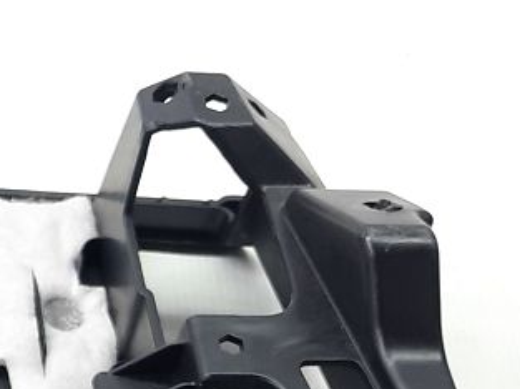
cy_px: 269
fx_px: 1440
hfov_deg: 18.3
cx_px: -253
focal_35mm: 96
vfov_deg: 15.3
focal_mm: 4.6
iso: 100
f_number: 2
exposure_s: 1/50
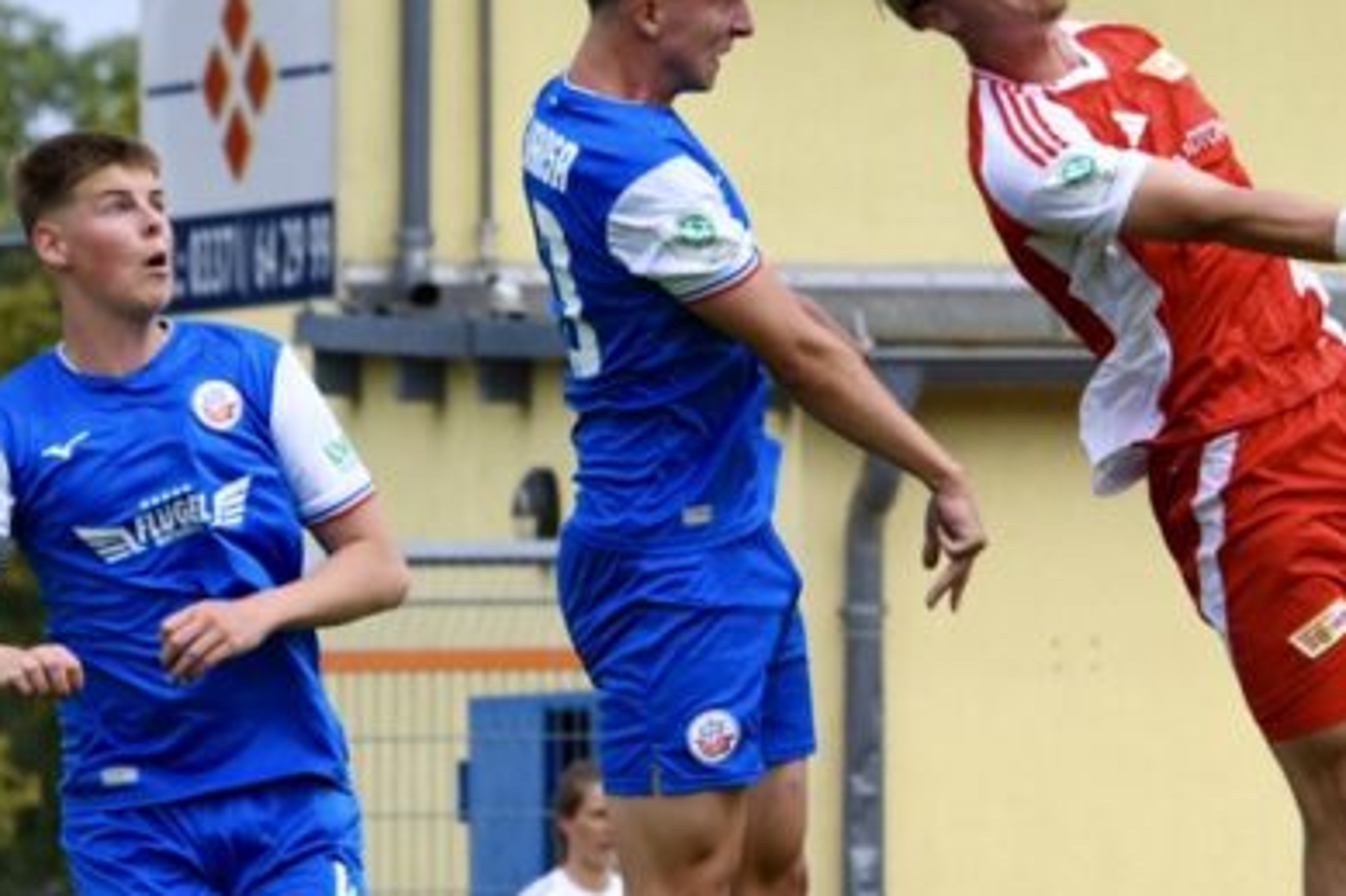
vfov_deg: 2.0
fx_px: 25562
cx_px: 1367
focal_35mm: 684
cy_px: 484
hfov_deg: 3.0
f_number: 10
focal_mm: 260
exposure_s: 1/1600
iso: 1250
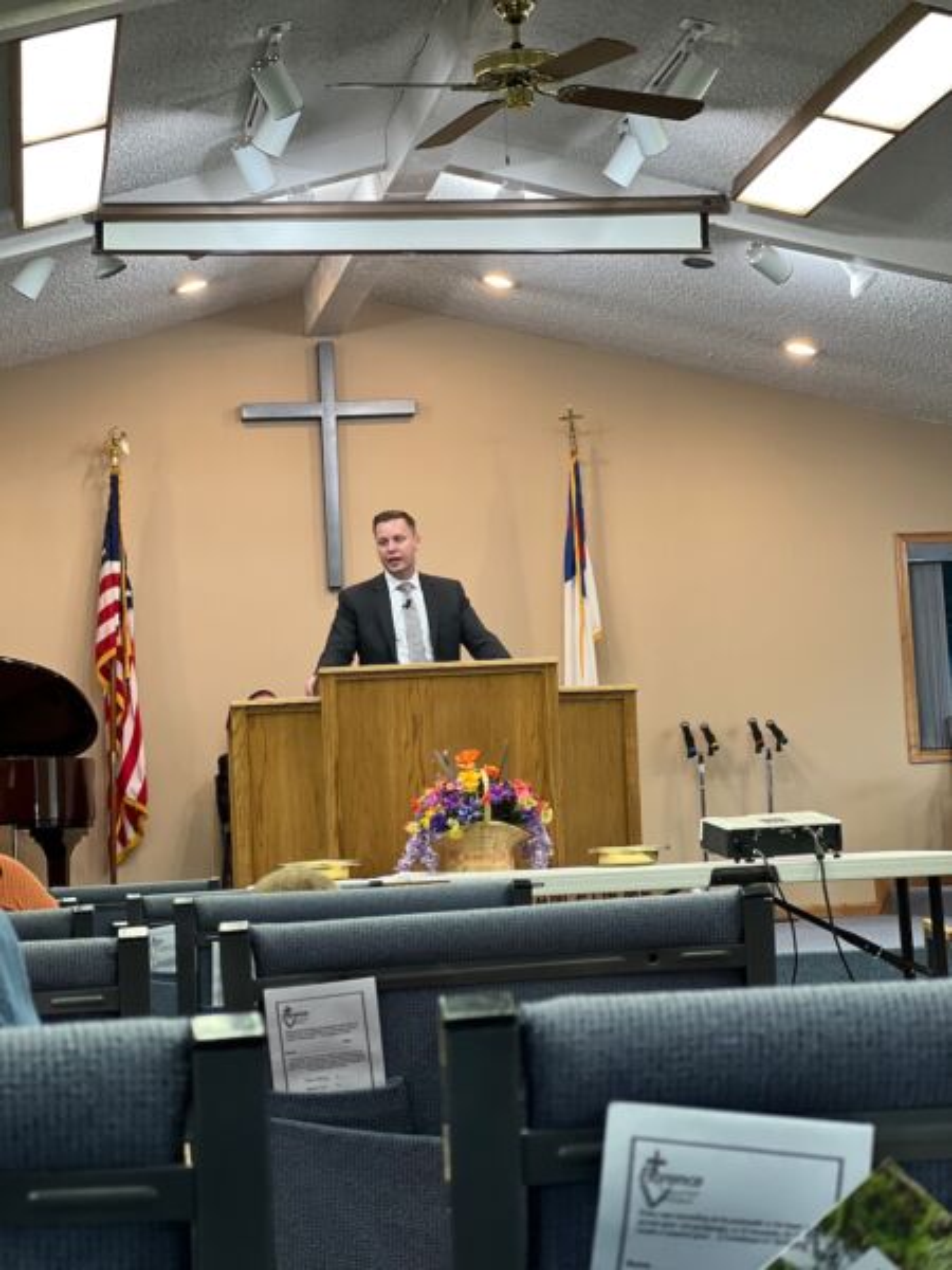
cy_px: 635
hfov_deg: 19.1
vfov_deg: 25.3
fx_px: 2824
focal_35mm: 77
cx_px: 476
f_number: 2.8
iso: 200
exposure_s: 1/40
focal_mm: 9
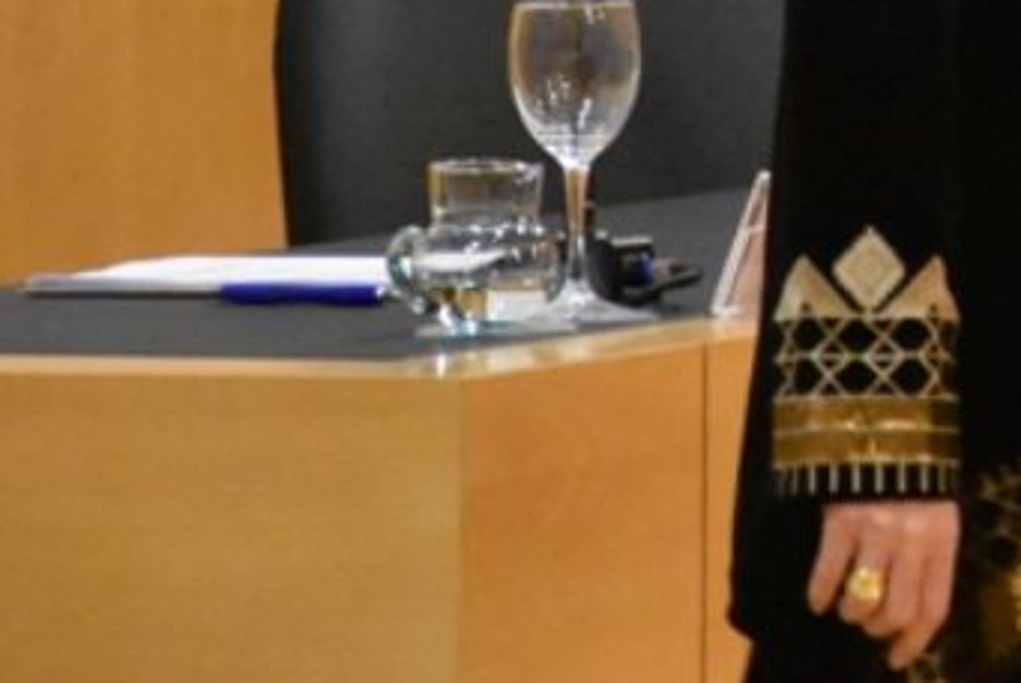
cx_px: 1740
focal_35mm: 586
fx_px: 16629
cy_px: -454
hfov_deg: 3.5
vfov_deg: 2.3
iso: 9000
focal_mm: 105
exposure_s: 1/60
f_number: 5.6
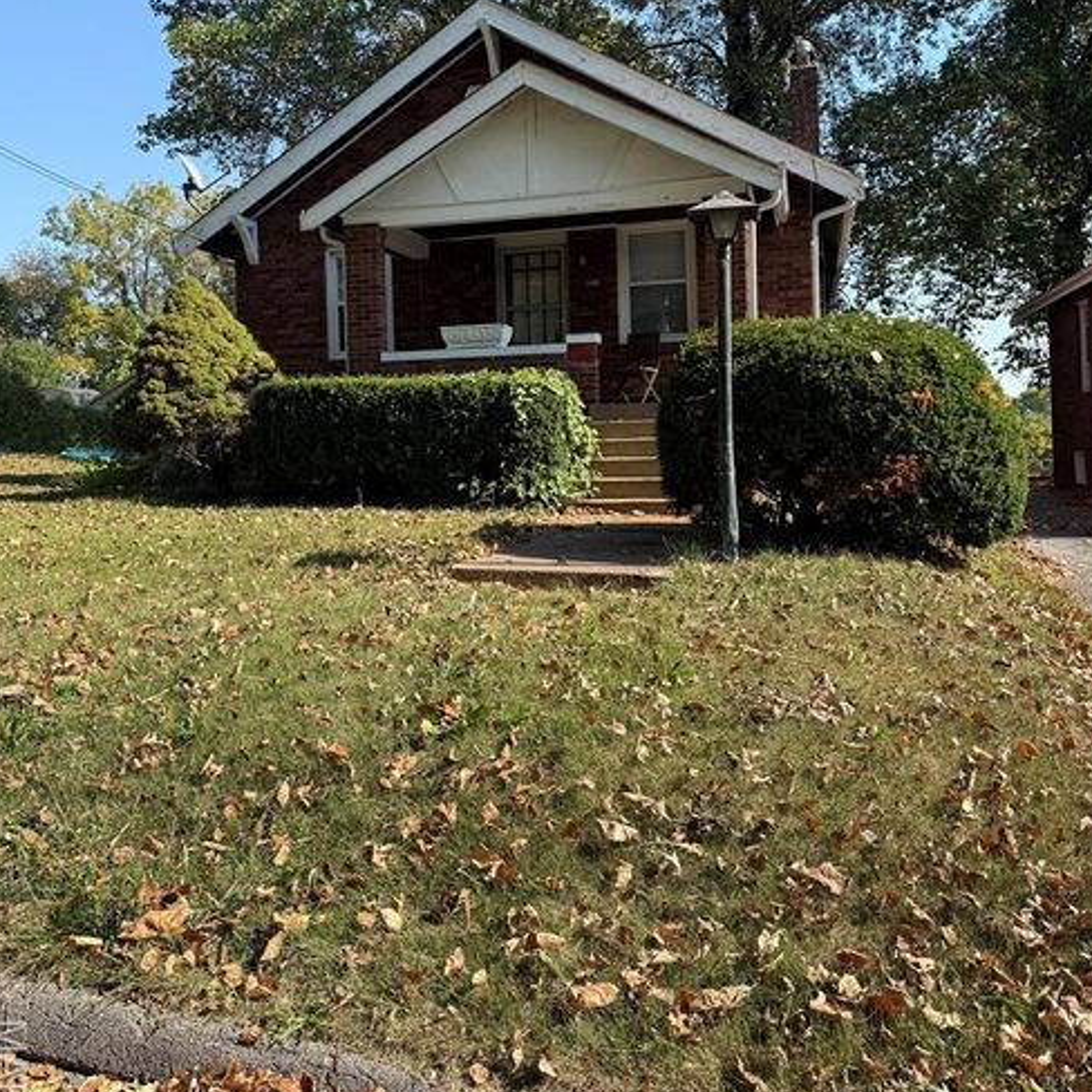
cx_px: 539
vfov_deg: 55.1
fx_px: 1035
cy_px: 420
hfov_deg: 55.6
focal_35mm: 29
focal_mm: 6.76
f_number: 1.78
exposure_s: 1/1653
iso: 80
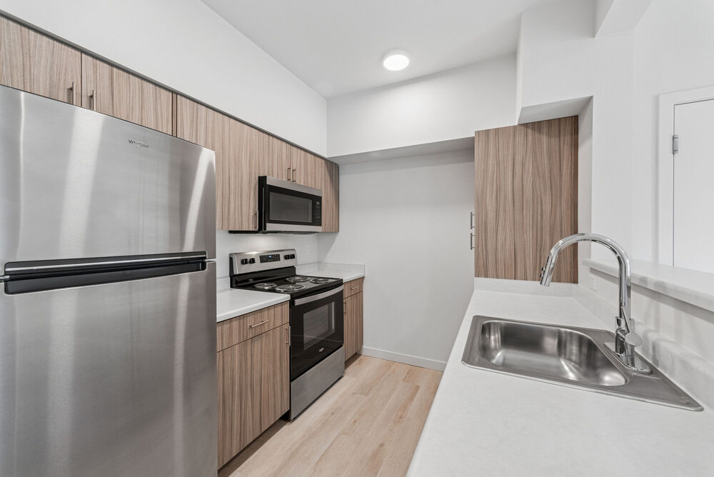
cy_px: 238
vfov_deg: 81.3
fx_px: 278
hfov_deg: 104.2
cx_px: 357
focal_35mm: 14
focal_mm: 14
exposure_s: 1/5
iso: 100
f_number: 9
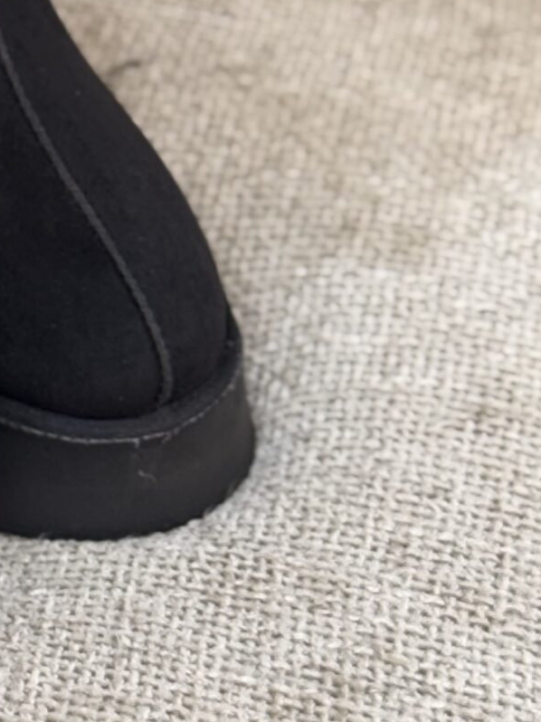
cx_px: -271
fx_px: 3211
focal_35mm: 154
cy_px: -12
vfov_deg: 12.7
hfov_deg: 9.4
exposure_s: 1/50
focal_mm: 6.76
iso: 100
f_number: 1.78
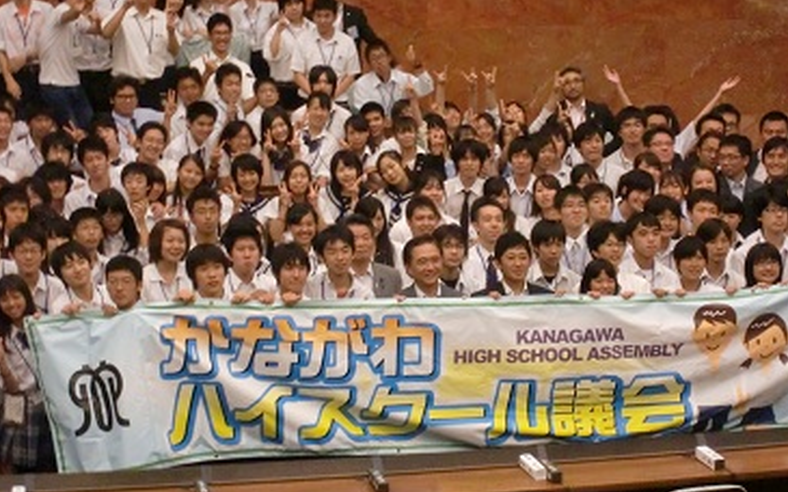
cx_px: 392
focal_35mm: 120
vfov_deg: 10.9
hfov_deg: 17.4
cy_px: 226
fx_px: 2577
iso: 800
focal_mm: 18.6
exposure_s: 1/30
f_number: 5.9
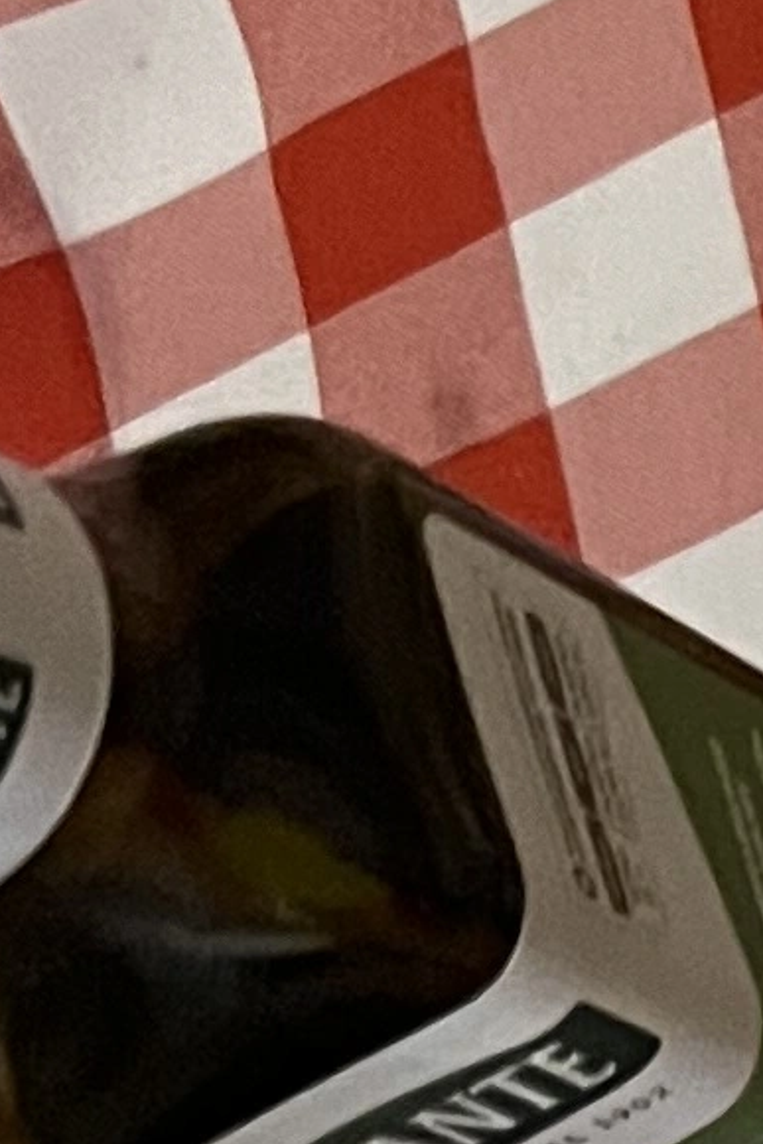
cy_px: 2207
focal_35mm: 188
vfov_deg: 10.2
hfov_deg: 6.5
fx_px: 5973
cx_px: 2423
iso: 640
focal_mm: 5.7
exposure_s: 1/40
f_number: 1.5
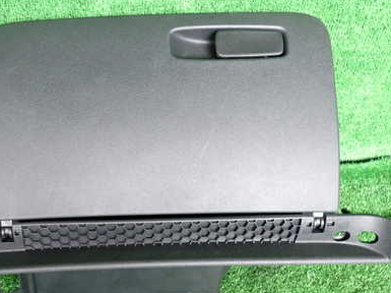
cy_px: 158
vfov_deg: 36.7
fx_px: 440
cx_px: 156
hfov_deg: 47.6
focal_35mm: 39
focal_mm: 4.5
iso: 640
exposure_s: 1/30
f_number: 2
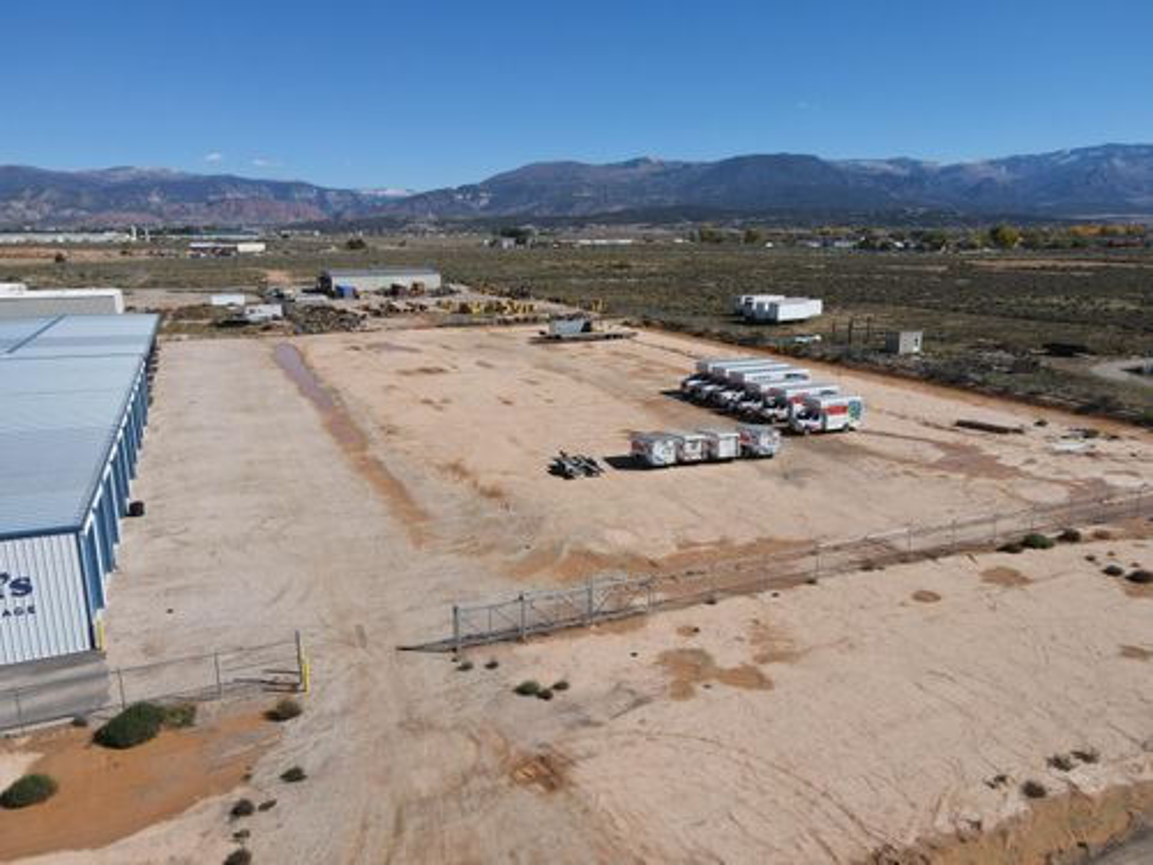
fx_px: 799
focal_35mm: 24
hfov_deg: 71.6
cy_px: 432
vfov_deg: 56.8
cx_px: 576
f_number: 2.8
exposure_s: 1/1000
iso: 100
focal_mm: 4.5
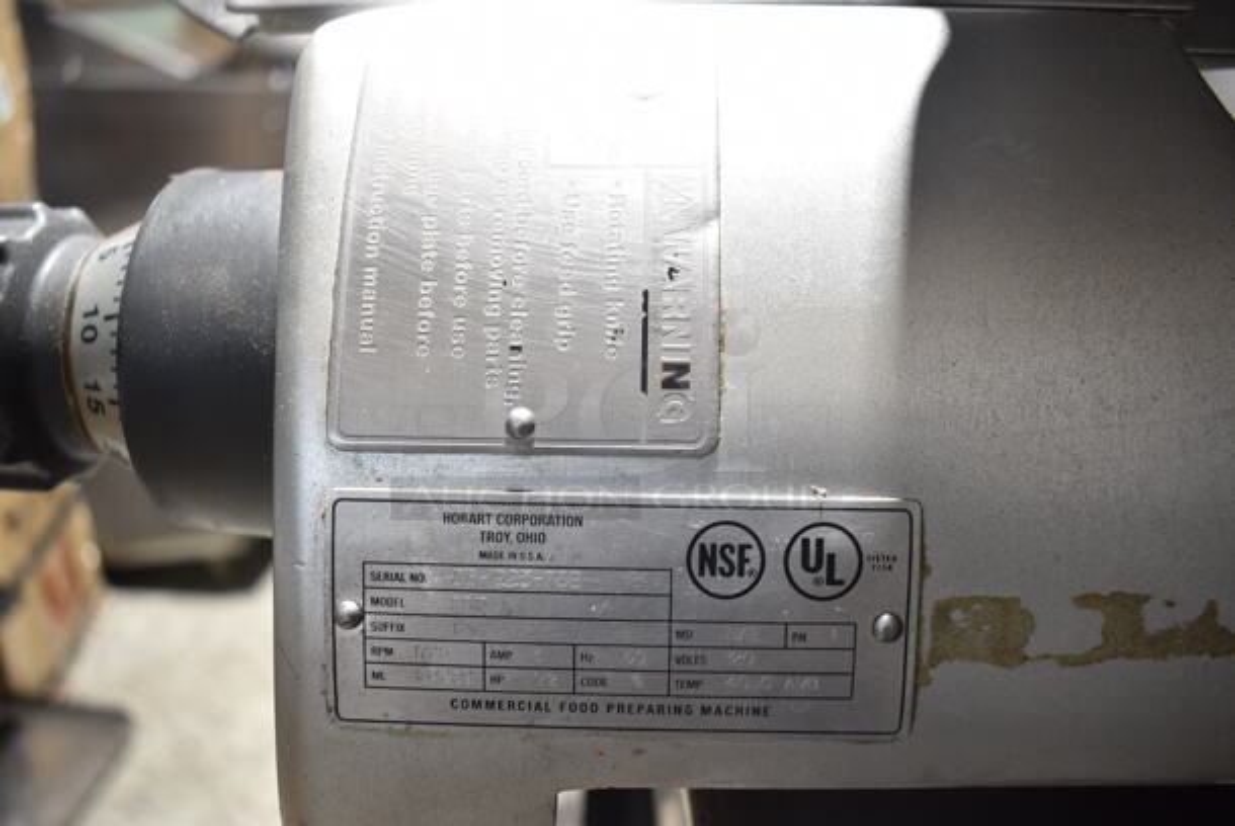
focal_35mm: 32
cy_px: 413
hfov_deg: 59.4
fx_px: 1082
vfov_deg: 41.8
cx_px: 618
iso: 640
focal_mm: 21
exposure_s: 1/30
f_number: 3.8
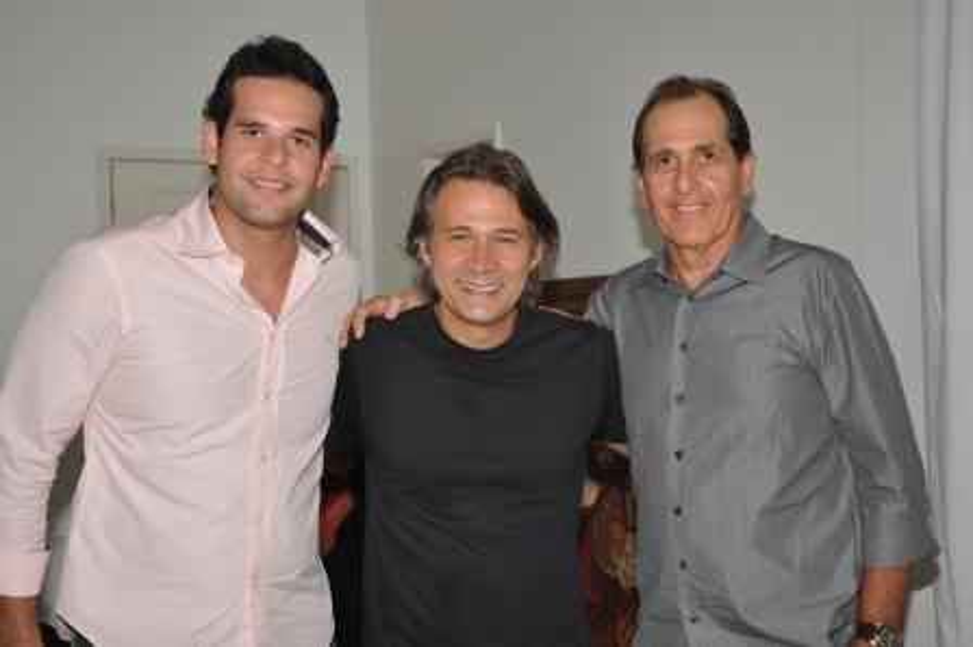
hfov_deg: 33.4
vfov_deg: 22.6
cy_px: 324
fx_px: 1620
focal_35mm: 60
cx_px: 486
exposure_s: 1/100
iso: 320
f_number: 8
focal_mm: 40
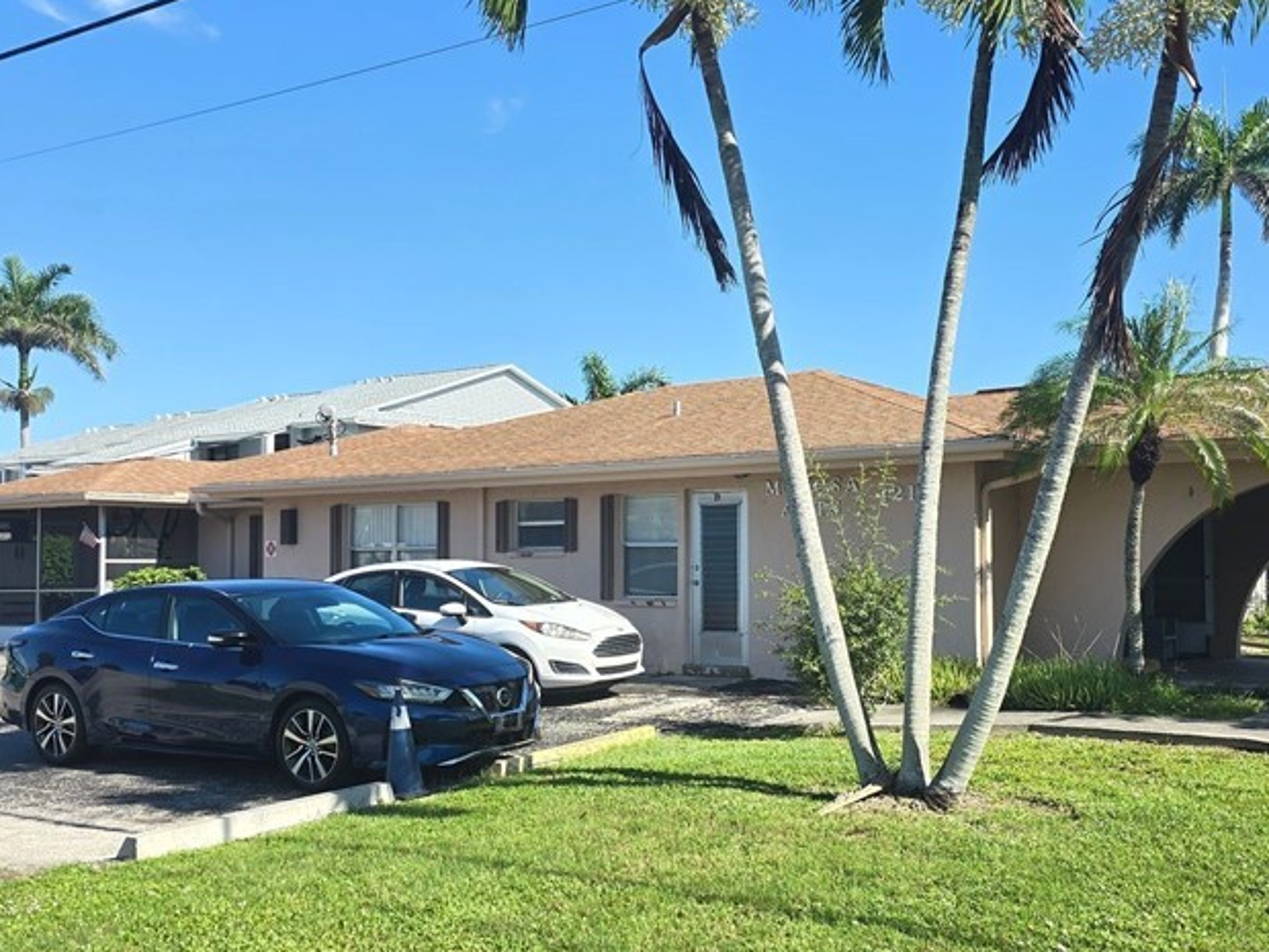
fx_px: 1393
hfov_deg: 48.9
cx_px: 714
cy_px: 540
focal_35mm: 38
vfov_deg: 37.7
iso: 12
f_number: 1.7
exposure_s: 1/416
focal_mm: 6.3
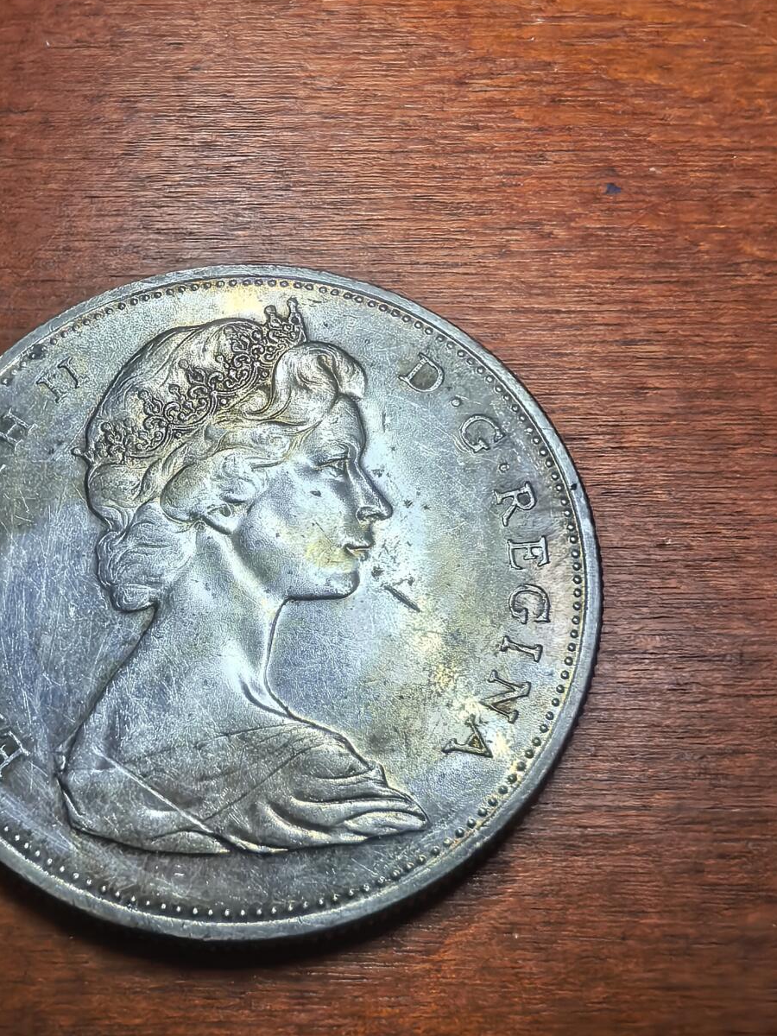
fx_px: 1077
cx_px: 250
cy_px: 598
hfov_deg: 39.1
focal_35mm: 36
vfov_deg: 51.2
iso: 64
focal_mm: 1.68
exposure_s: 1/100
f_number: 2.2
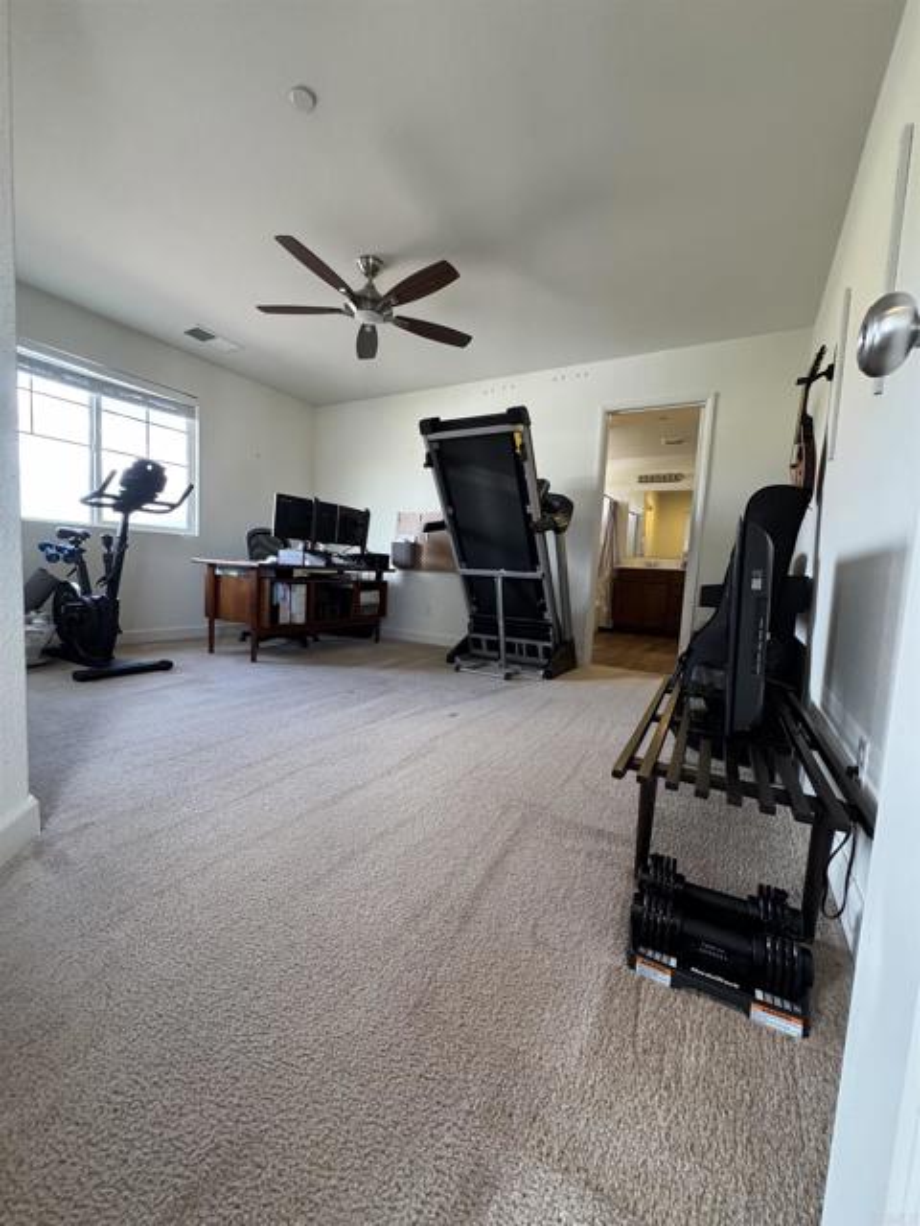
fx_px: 496
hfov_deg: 85.7
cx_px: 460
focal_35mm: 14
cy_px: 613
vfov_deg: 102.1
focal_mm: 2.22
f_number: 2.2
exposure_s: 1/120
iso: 250
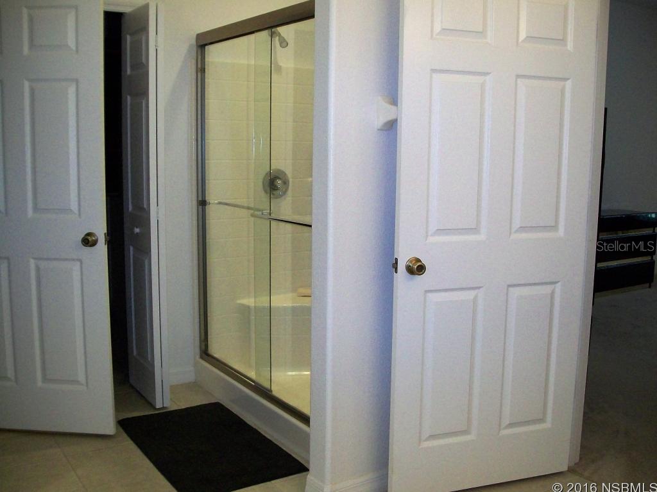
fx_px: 683
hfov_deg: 51.4
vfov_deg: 39.6
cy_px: 246
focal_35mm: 36
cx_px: 328
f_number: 2.7
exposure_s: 1/60
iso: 160
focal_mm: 6
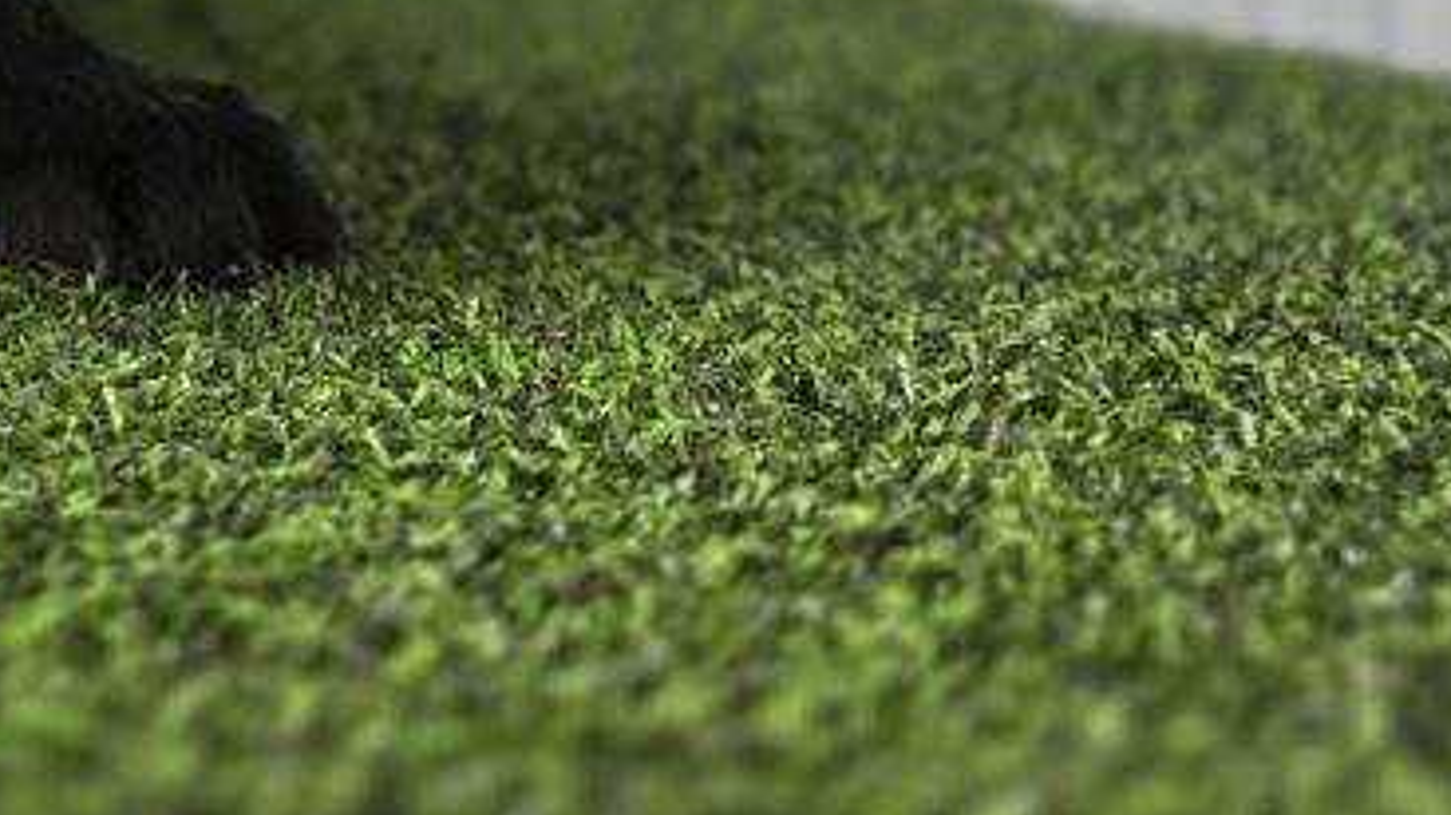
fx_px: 2692
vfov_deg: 14.8
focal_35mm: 70
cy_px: -684
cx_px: -364
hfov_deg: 26.3
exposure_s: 1/120
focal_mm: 6.3
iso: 50
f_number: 1.7
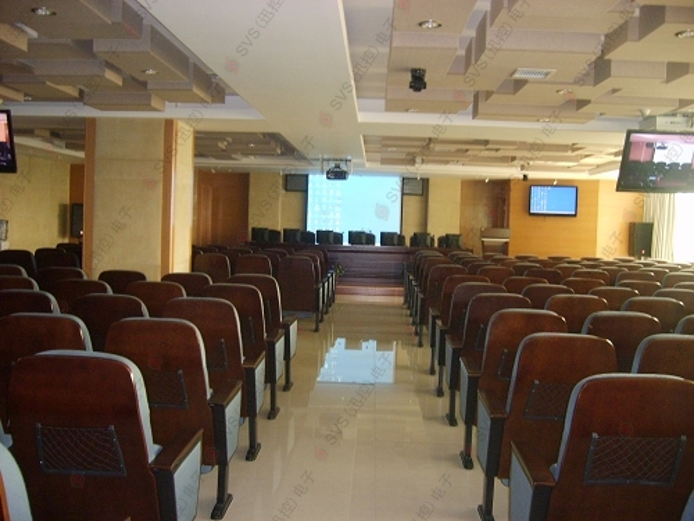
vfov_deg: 40.7
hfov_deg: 52.6
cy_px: 260
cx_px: 347
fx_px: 702
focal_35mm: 35
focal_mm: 5.8
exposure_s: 1/45
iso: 235
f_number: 2.8
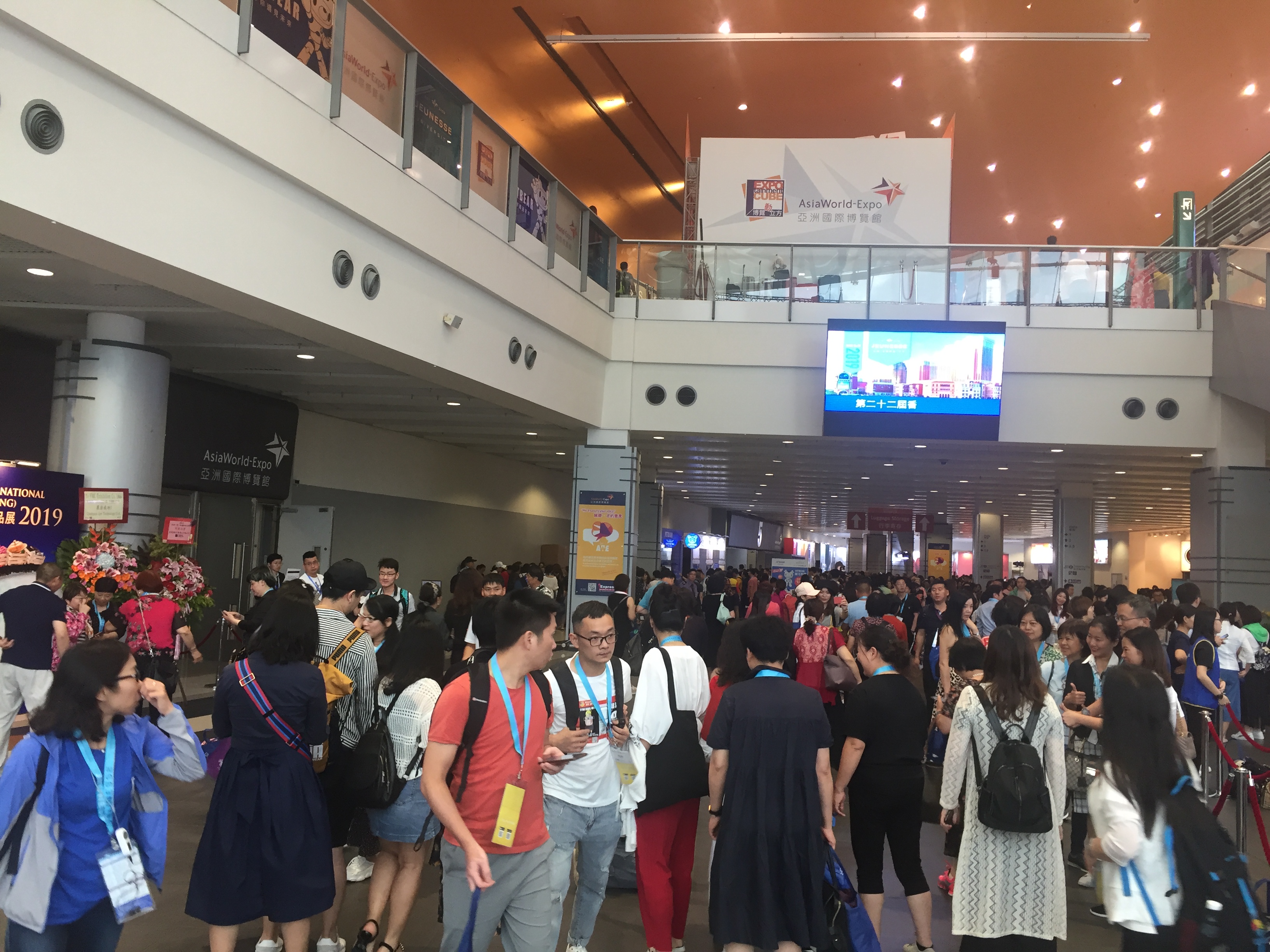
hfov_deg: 61.7
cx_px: 635
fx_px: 1064
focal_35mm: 29
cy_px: 476
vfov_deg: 48.2
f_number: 2.2
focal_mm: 4.15
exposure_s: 1/33
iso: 80
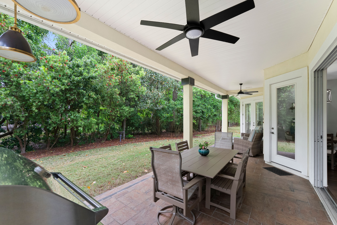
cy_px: 112
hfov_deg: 104.2
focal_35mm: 14
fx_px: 131
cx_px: 168
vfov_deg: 81.3
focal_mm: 14
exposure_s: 1/250
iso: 1600
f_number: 8
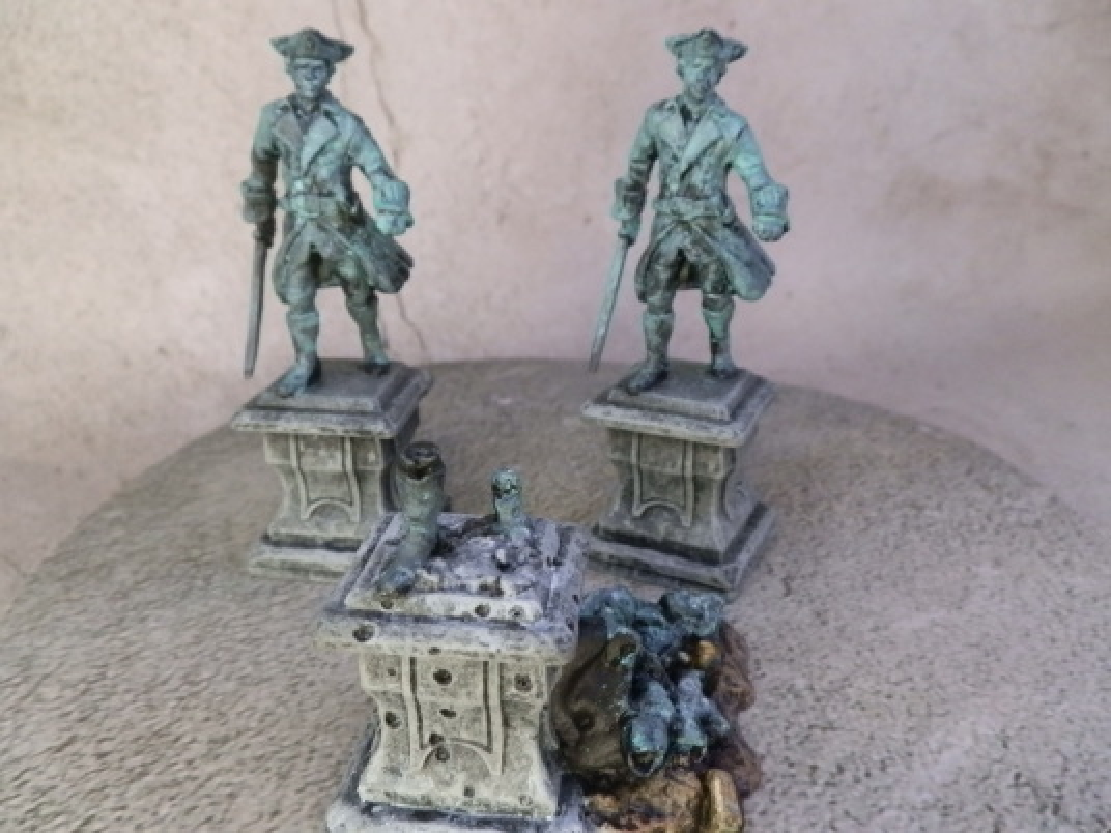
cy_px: 416
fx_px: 899
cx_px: 556
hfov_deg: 63.4
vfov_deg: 49.7
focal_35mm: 28
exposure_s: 1/125
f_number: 3.1
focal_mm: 5
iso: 400
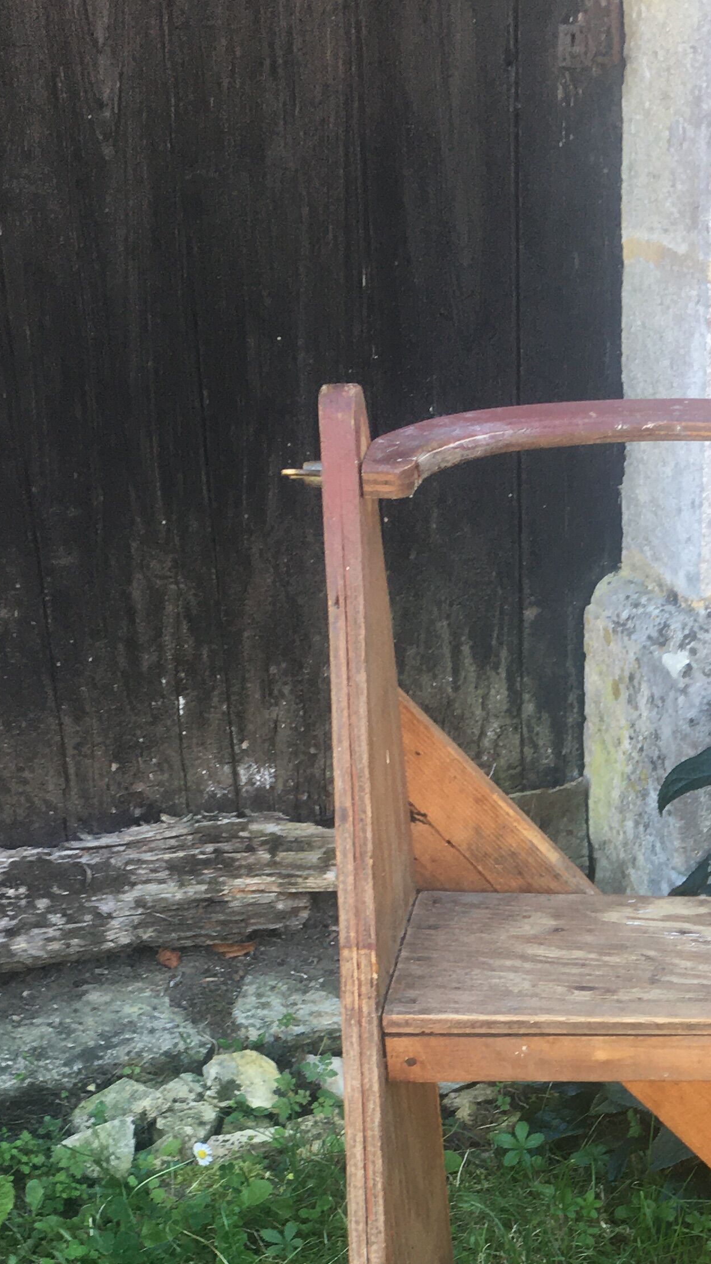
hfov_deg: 20.3
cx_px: 734
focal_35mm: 57
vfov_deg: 34.6
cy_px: 1131
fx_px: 1911
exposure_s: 1/100
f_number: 2.2
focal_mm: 4.15
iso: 32
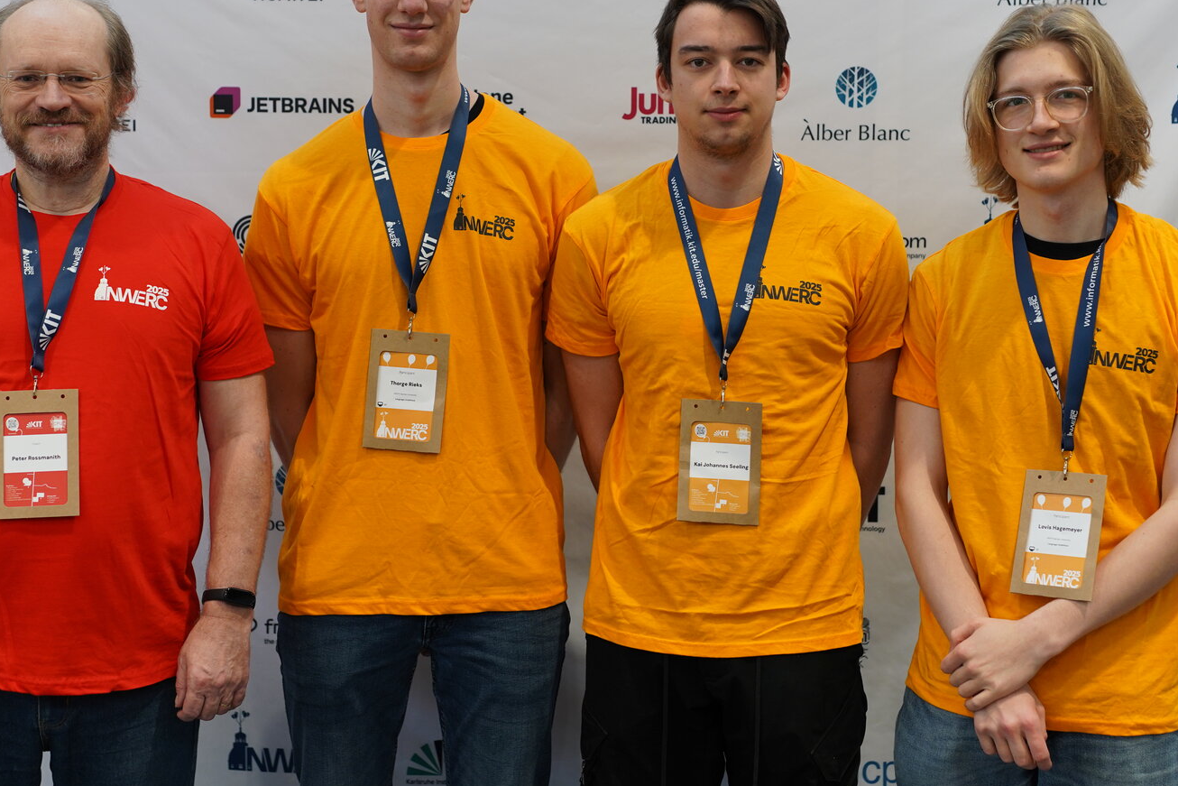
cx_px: 567
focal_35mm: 62
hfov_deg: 32.4
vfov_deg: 21.9
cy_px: 319
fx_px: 2029
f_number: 2.8
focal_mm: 50
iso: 640
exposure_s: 1/125
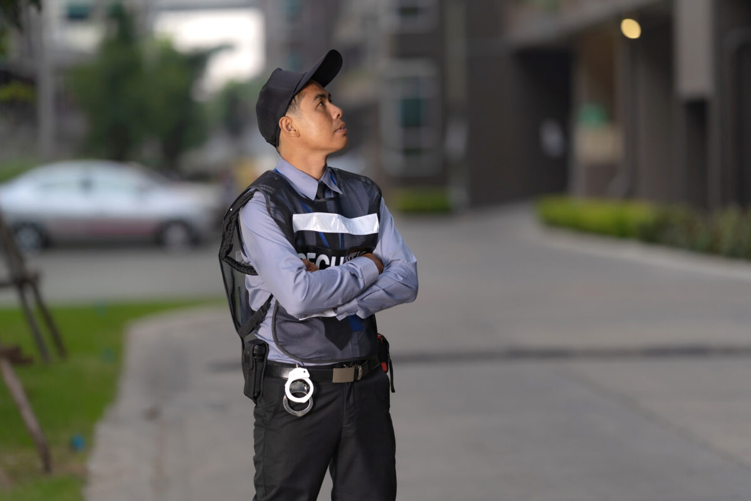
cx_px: 376
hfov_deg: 15.2
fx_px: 2816
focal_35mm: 135
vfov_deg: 10.2
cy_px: 250
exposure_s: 1/500
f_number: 1.8
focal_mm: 135
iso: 100
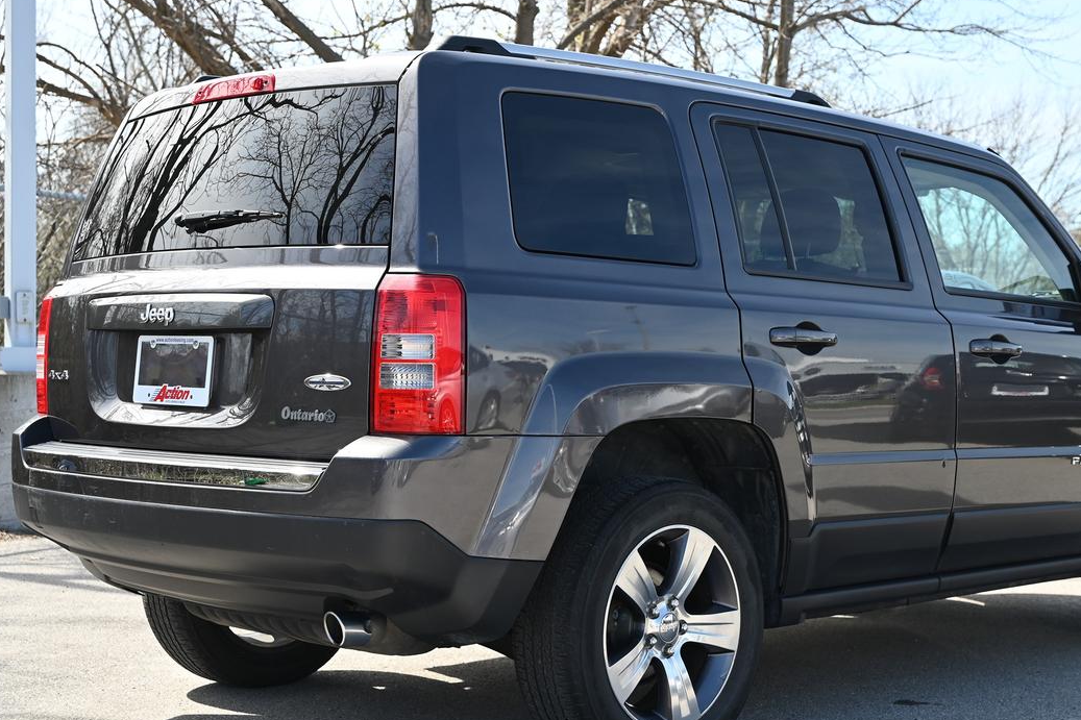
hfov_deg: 34.4
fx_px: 1741
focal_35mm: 58
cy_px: 345
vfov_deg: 23.4
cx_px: 637
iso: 125
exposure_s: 1/250
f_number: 5.6
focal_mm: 47
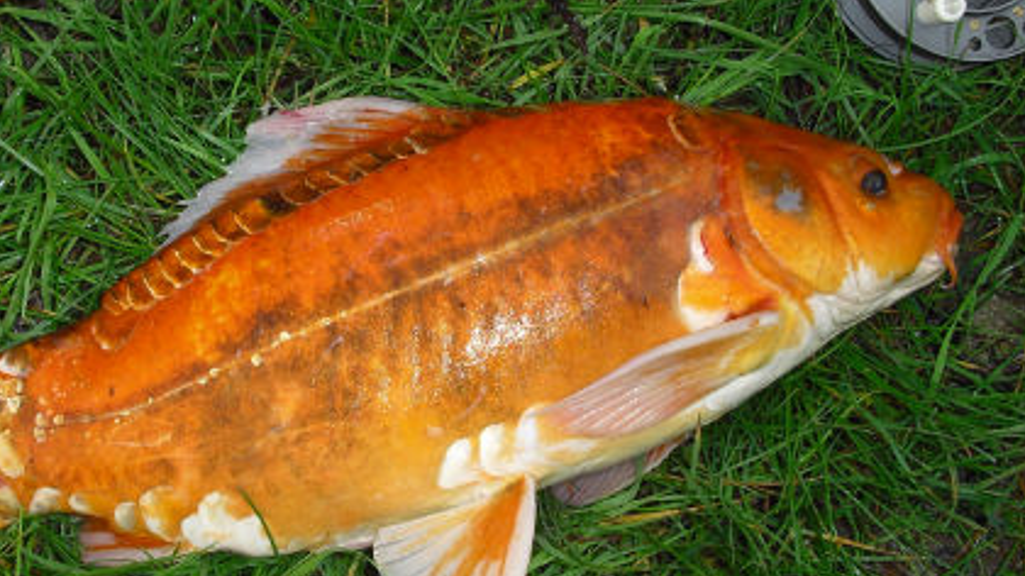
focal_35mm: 56
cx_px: 398
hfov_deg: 37.1
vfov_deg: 21.4
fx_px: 1522
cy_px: 234
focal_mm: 6.3
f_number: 3.1
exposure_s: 1/400
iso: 64
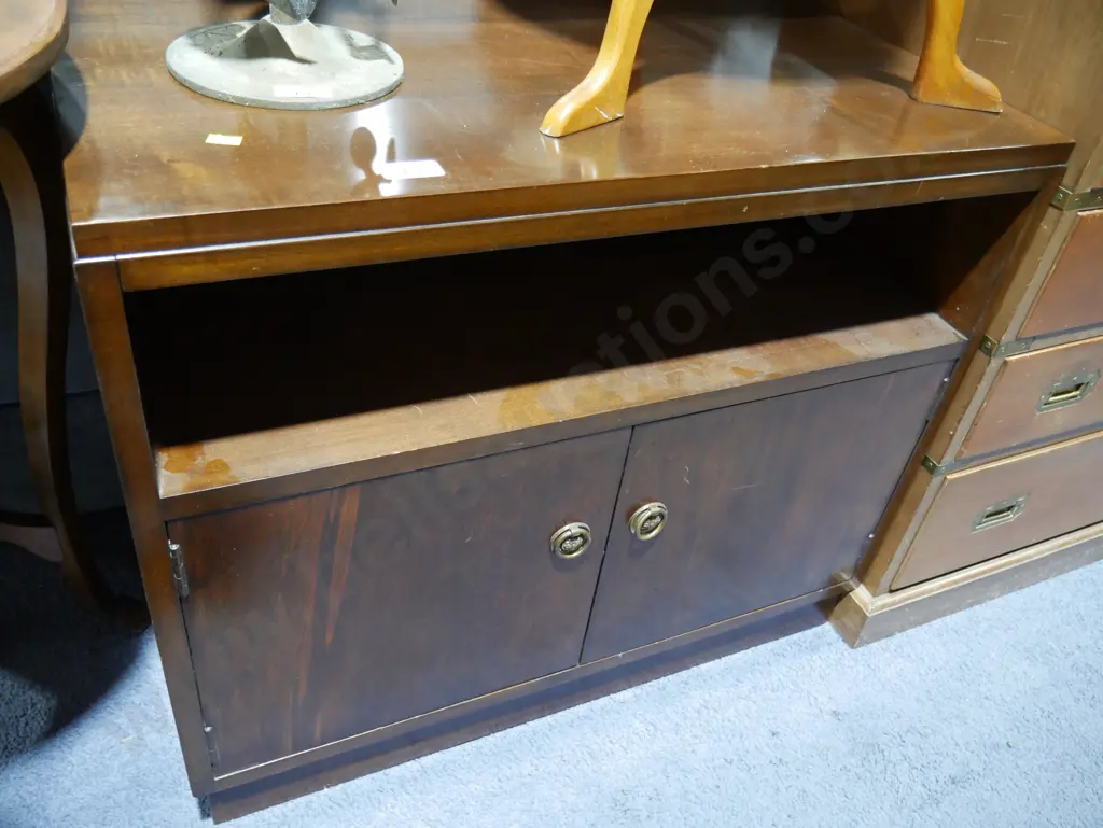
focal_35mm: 28
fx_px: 893
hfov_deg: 63.4
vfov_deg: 49.8
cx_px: 552
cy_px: 414
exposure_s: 1/60
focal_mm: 14
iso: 1600
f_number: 3.5
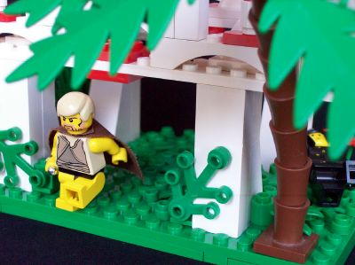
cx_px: 178
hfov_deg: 27.8
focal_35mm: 70
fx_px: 717
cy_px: 132
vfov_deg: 21.0
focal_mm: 11.6
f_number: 3.8
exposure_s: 1/16.9
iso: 160
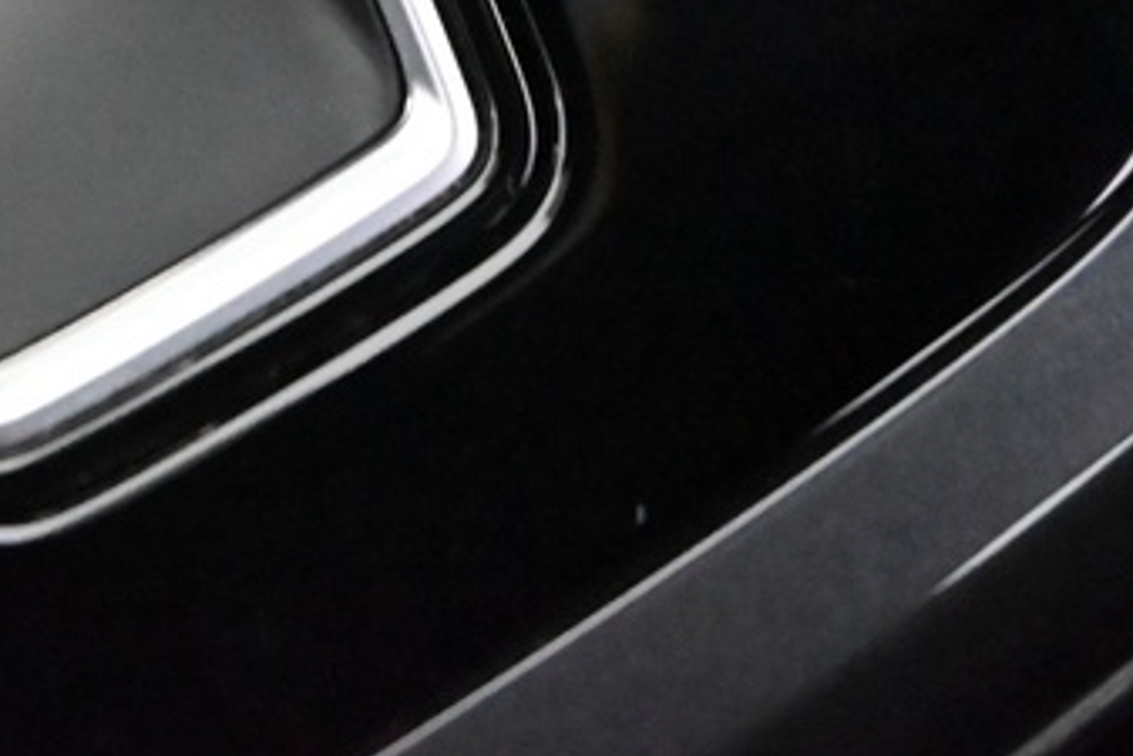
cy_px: -1048
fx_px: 4691
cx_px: -649
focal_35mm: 149
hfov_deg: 12.9
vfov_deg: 8.4
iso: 12800
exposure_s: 1/60
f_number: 4.8
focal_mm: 31
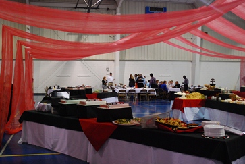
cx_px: 114
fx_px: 293
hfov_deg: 45.4
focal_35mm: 43
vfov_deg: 31.3
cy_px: 86
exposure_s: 1/30
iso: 1250
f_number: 4.5
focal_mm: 26
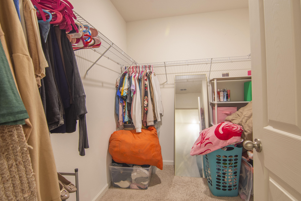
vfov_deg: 53.1
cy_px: 100
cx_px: 150
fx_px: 201
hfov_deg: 73.7
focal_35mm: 24
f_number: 6.3
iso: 320
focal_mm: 16
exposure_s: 1/4
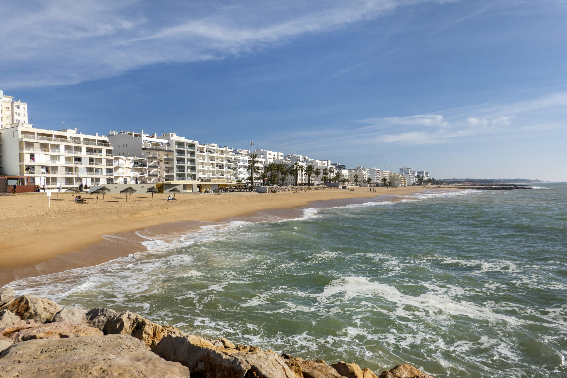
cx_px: 284
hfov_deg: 73.7
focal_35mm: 24
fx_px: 378
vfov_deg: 53.1
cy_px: 189
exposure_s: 1/1000
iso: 100
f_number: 6.3
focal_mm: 9
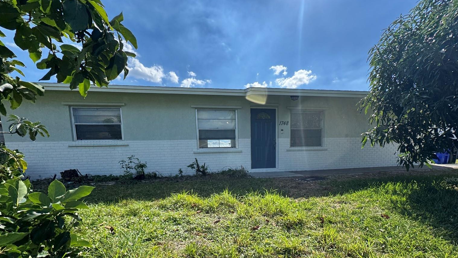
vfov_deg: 64.7
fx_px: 194
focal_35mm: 16
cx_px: 232
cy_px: 179
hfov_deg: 99.4
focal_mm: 2.22
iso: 50
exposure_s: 1/849
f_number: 2.2
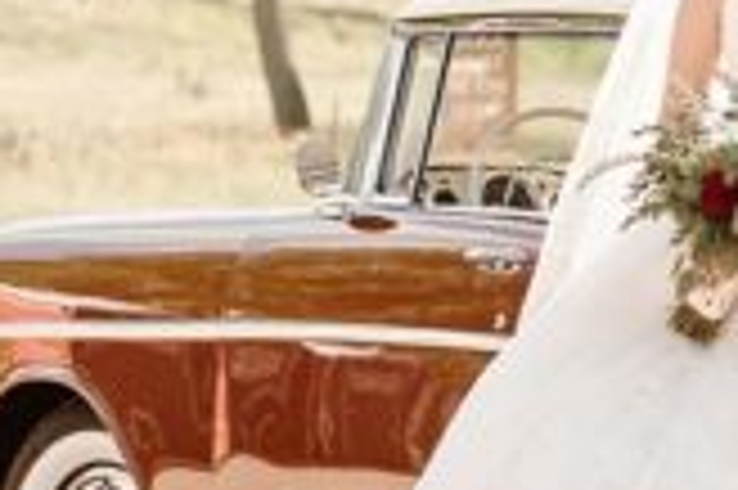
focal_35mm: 313
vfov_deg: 4.3
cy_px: -423
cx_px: 1350
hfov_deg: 6.4
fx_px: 6410
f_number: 2
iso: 100
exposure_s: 1/1250
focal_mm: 50
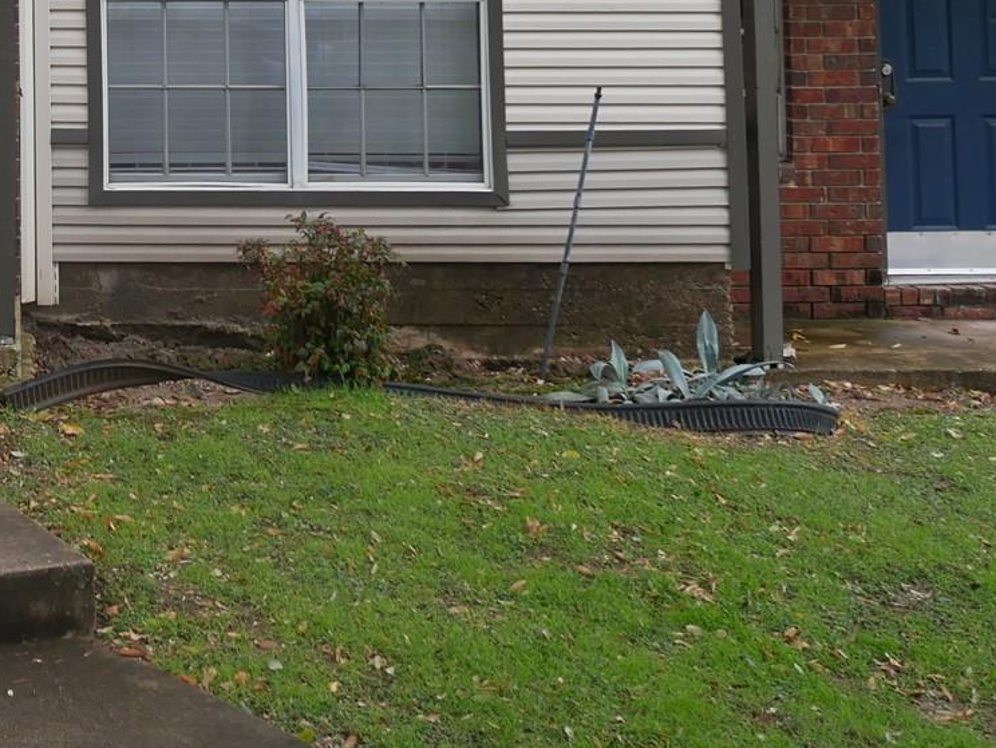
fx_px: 1900
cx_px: -103
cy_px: -138
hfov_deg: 26.9
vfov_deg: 20.9
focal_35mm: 66
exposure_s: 1/200
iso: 200
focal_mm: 12
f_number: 4.5
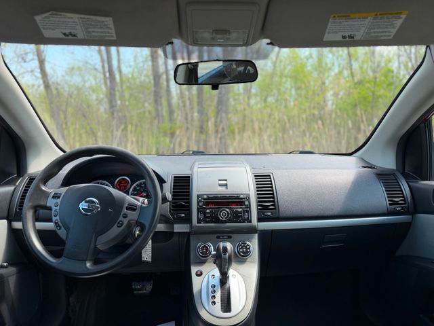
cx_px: 217
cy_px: 163
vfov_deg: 56.8
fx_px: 301
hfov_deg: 71.6
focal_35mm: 24
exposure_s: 1/445
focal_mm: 6.76
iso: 100
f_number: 1.78
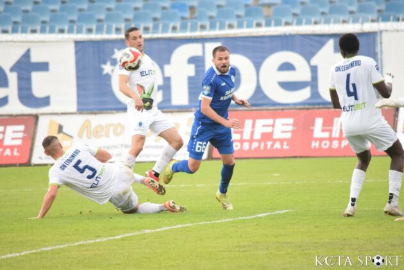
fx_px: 5050
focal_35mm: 450
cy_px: 135
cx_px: 202
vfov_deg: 3.1
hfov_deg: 4.6
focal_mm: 300
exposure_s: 1/1000
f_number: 5.6
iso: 3200
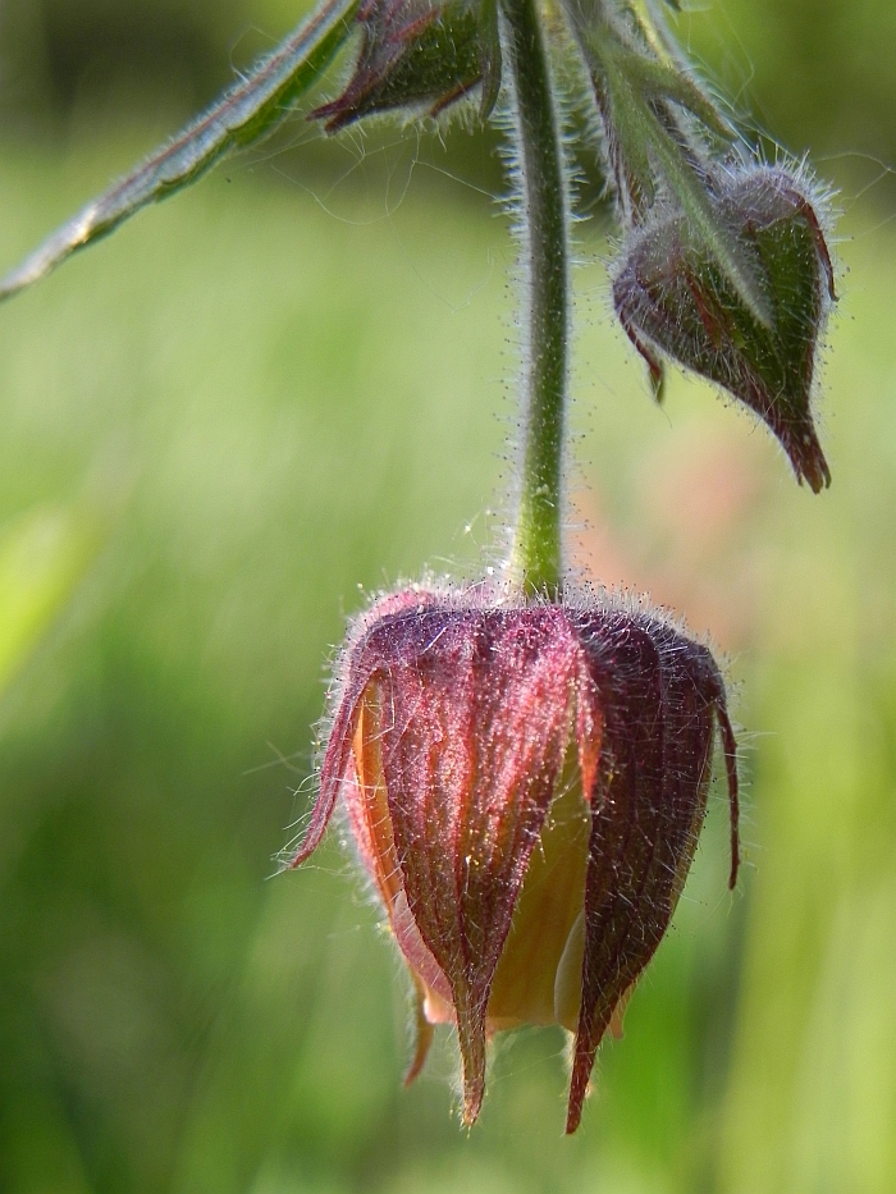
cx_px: 448
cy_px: 597
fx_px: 2933
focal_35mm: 85
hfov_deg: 17.4
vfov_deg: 23.0
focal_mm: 15.1
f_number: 4
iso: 160
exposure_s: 1/293
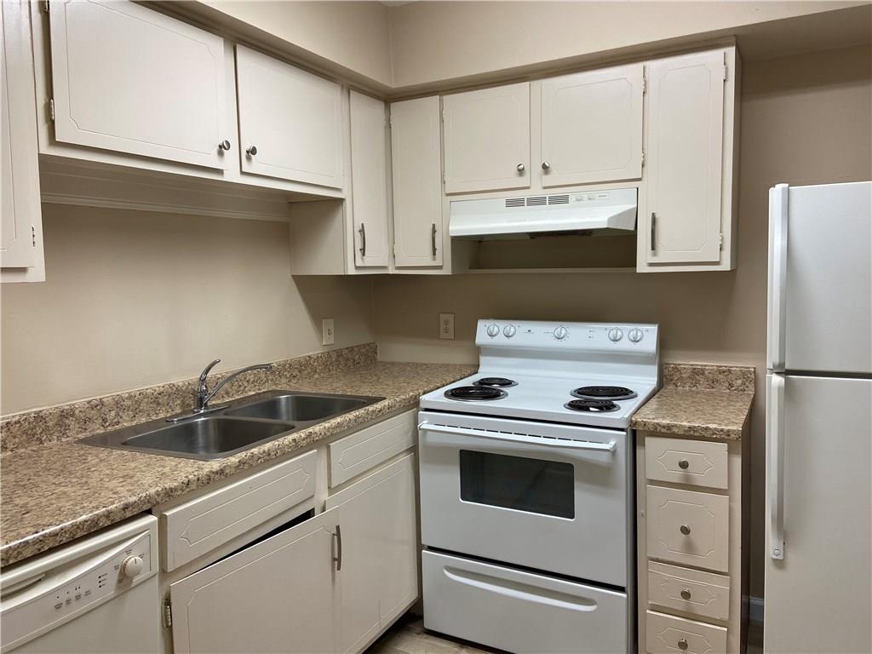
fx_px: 655
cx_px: 436
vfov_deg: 53.1
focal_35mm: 26
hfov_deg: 67.3
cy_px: 327
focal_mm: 4.25
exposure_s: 1/60
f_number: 1.8
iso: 64
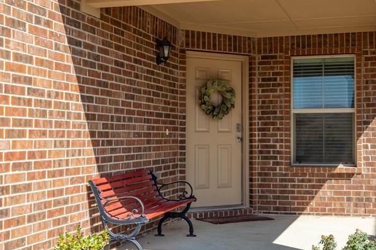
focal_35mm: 52
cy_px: 126
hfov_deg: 37.8
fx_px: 543
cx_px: 247
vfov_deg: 25.9
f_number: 8
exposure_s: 1/60
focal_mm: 30
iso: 100
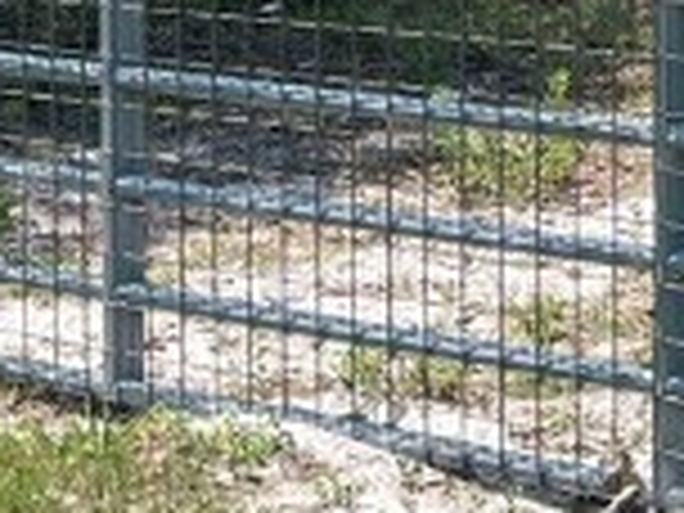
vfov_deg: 8.3
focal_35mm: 175
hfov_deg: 10.6
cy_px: -328
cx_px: 1228
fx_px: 3458
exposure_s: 1/1923
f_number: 1.6
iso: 50
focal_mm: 5.1
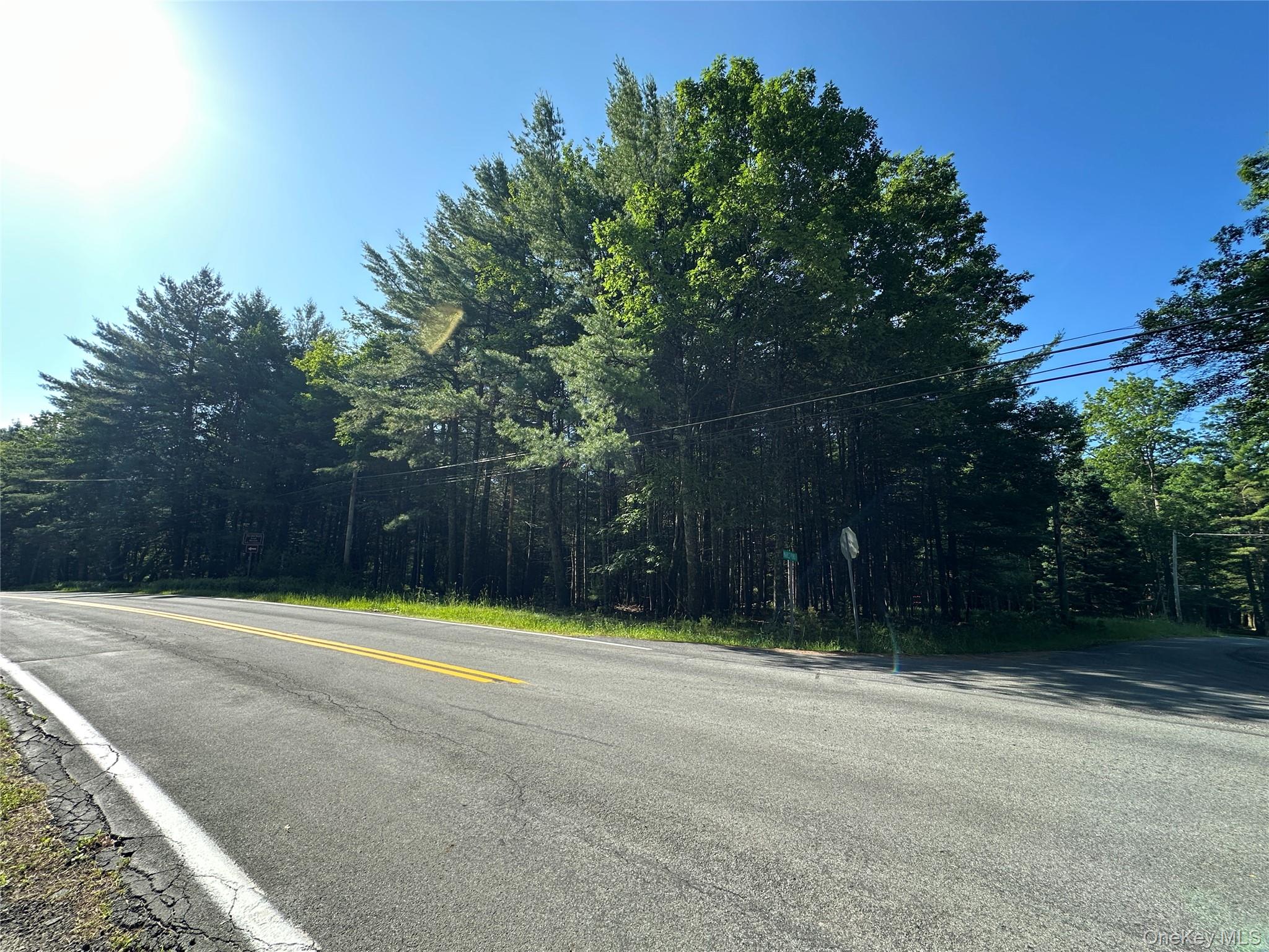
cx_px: 634
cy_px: 476
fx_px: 513
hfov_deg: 102.1
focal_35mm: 14
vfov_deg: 85.7
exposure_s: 1/416
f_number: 2.2
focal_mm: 2.22
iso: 40
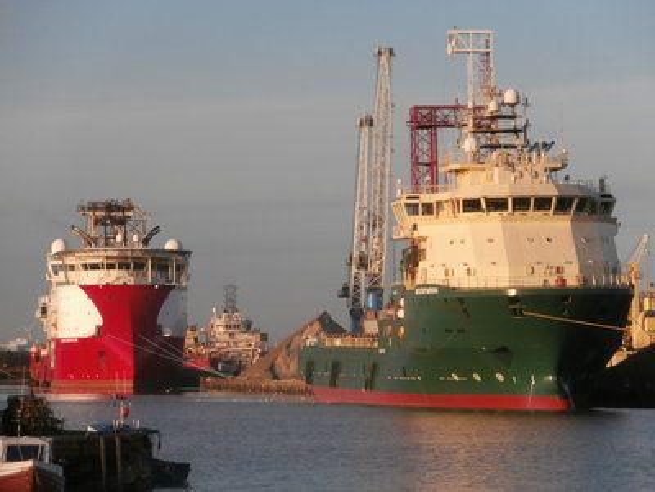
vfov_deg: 8.9
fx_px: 3141
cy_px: 246
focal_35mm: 166
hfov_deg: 11.9
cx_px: 328
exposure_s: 1/400
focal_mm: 29.39
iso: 160
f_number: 5.8
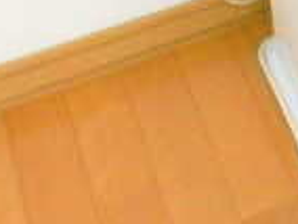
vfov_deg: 13.0
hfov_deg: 16.6
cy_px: -107
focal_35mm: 108
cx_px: 443
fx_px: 931
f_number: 3
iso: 320
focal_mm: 4.2
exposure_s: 1/30
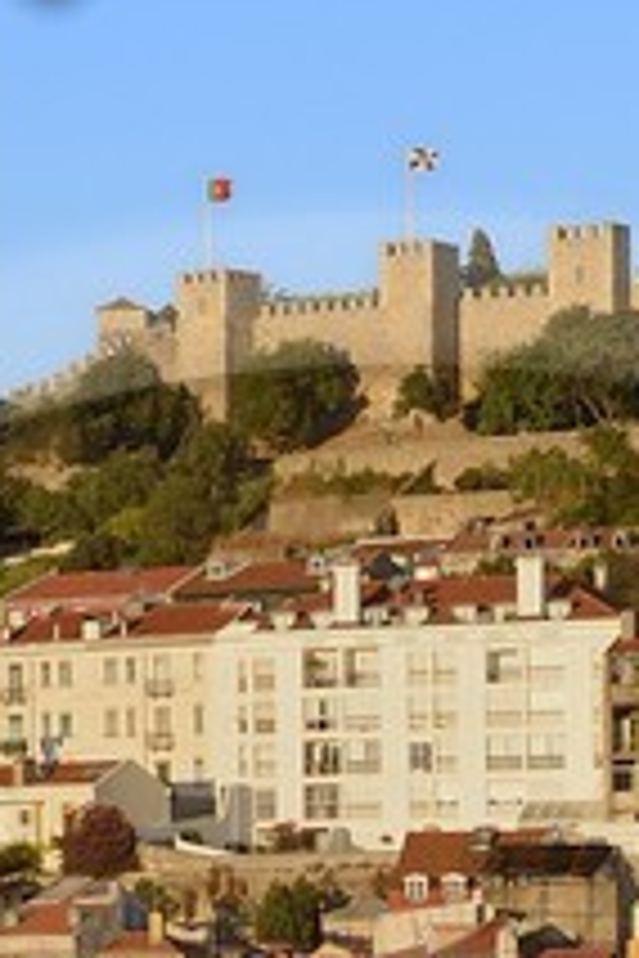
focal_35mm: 240
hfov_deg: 5.7
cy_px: 1610
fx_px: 6390
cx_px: 396
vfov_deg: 8.3
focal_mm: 32
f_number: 6.3
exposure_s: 1/400
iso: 100
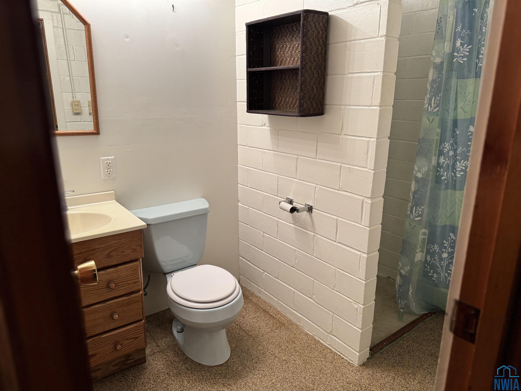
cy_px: 196
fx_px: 361
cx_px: 260
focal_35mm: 24
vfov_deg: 56.8
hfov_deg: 71.6
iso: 200
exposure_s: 1/120
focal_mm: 6.76
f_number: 1.78
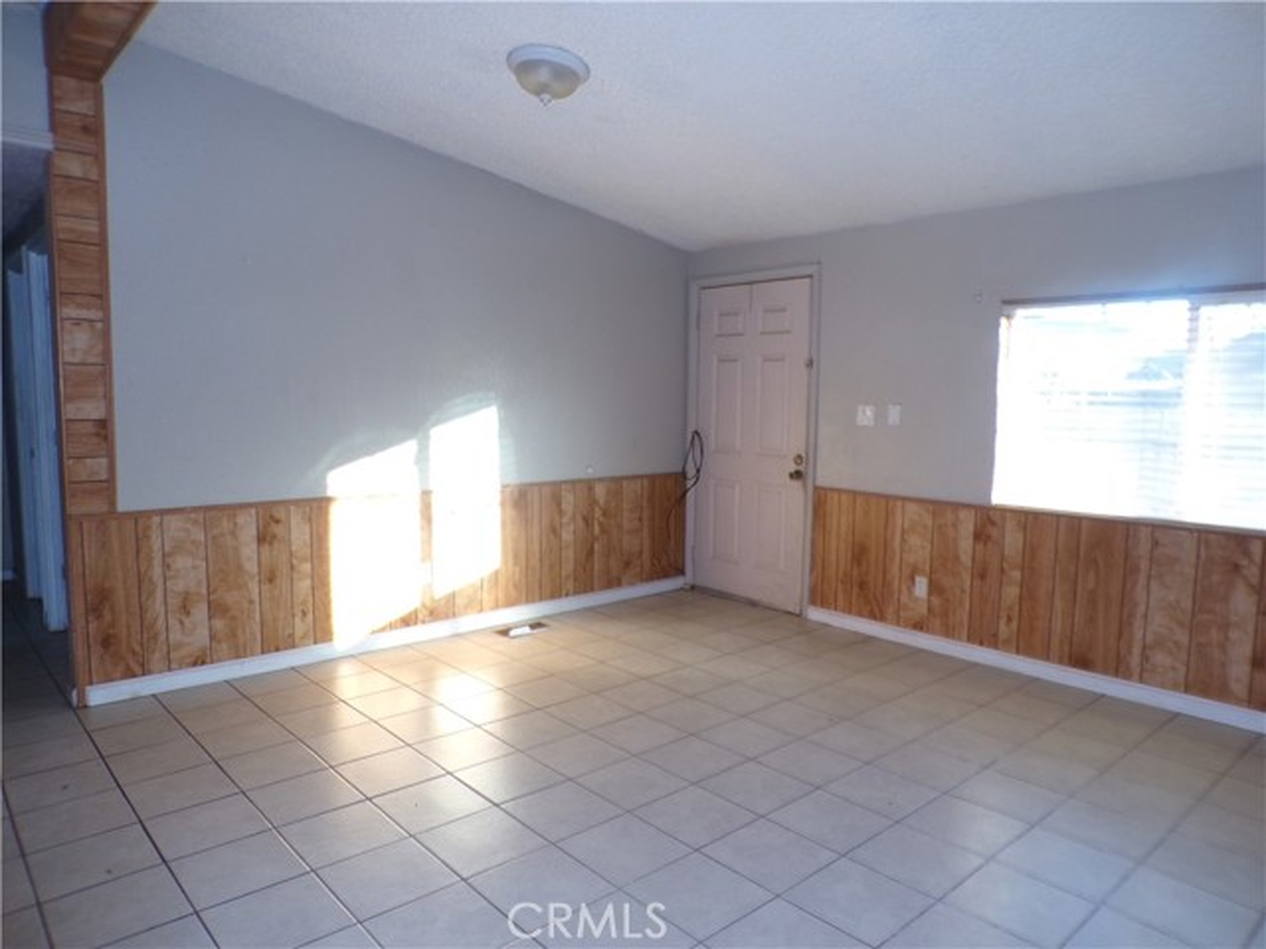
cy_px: 474
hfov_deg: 71.6
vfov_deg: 56.8
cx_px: 633
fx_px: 878
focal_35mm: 24
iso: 200
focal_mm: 4.3
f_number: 3
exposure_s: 1/50
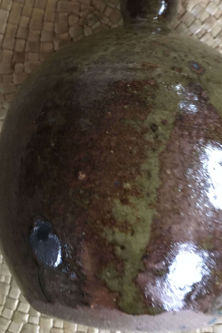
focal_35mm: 46
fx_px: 426
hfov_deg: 29.1
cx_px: 141
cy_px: 89
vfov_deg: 41.6
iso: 400
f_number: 2.2
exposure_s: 1/17
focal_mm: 4.15
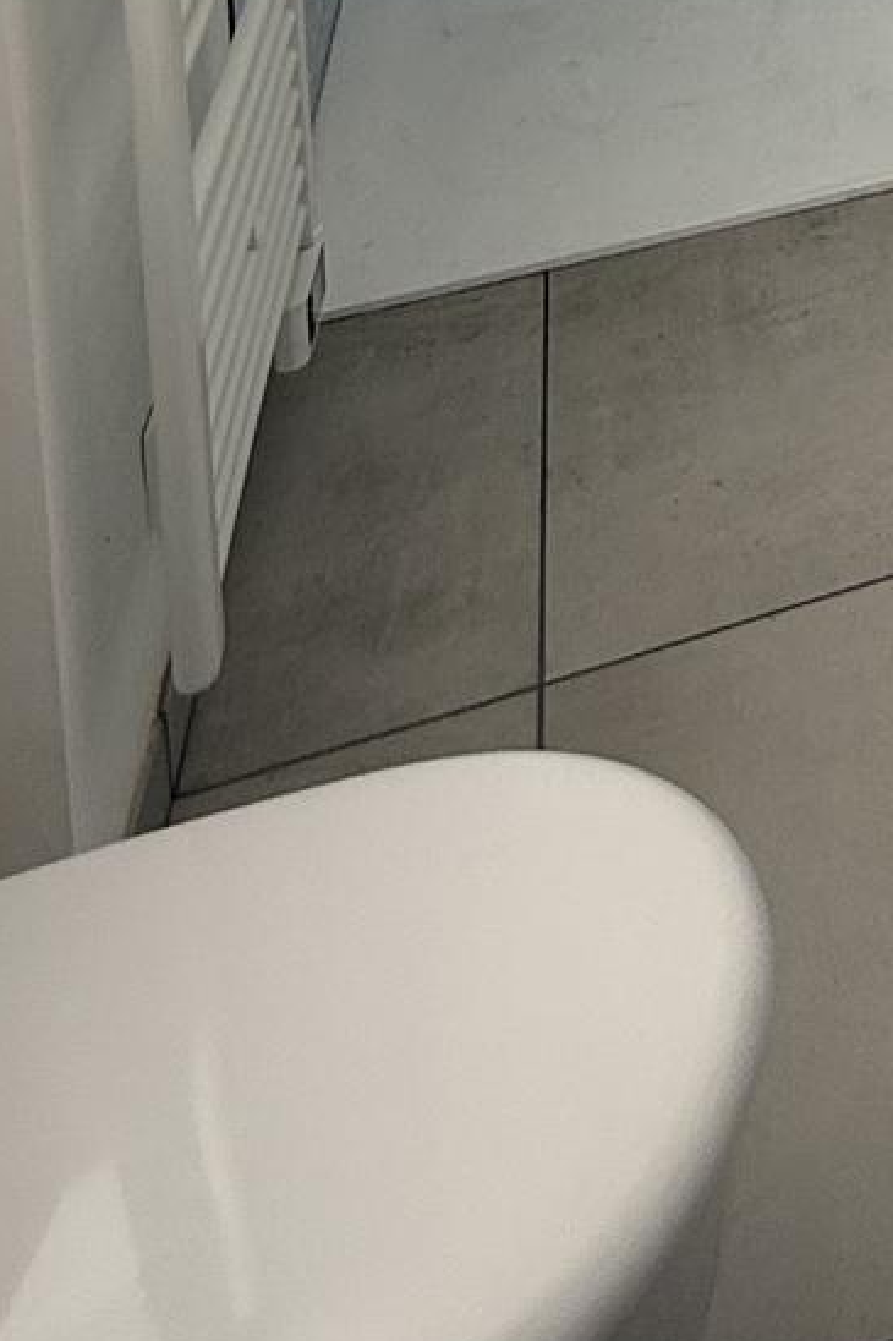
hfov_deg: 21.6
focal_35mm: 51
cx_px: 1382
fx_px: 1899
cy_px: -739
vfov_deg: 26.3
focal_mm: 2.22
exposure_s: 1/99
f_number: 2.2
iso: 50
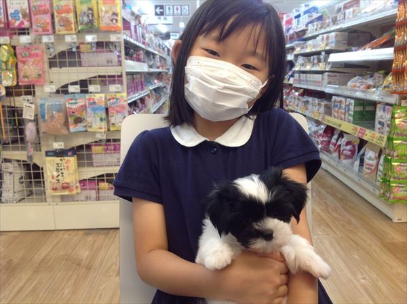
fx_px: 411
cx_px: 204
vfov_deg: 40.6
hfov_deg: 52.7
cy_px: 152
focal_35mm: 35
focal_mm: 4.28
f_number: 2.4
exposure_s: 1/24
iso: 50
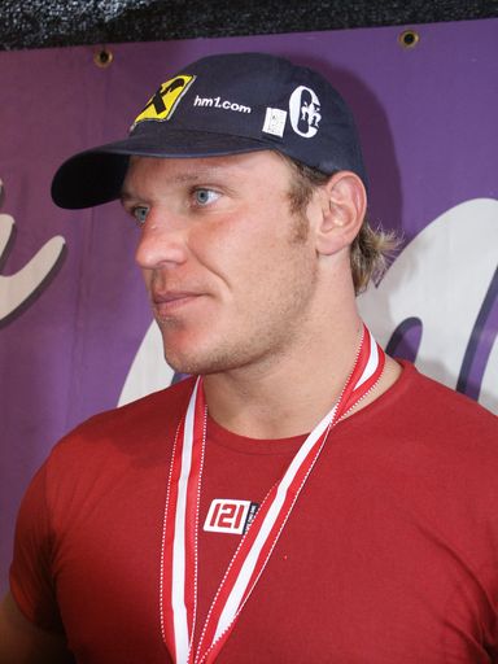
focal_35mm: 71
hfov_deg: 20.7
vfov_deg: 27.4
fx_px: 1362
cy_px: 332
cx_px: 249
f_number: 3.5
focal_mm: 17.72
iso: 200
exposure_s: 1/180
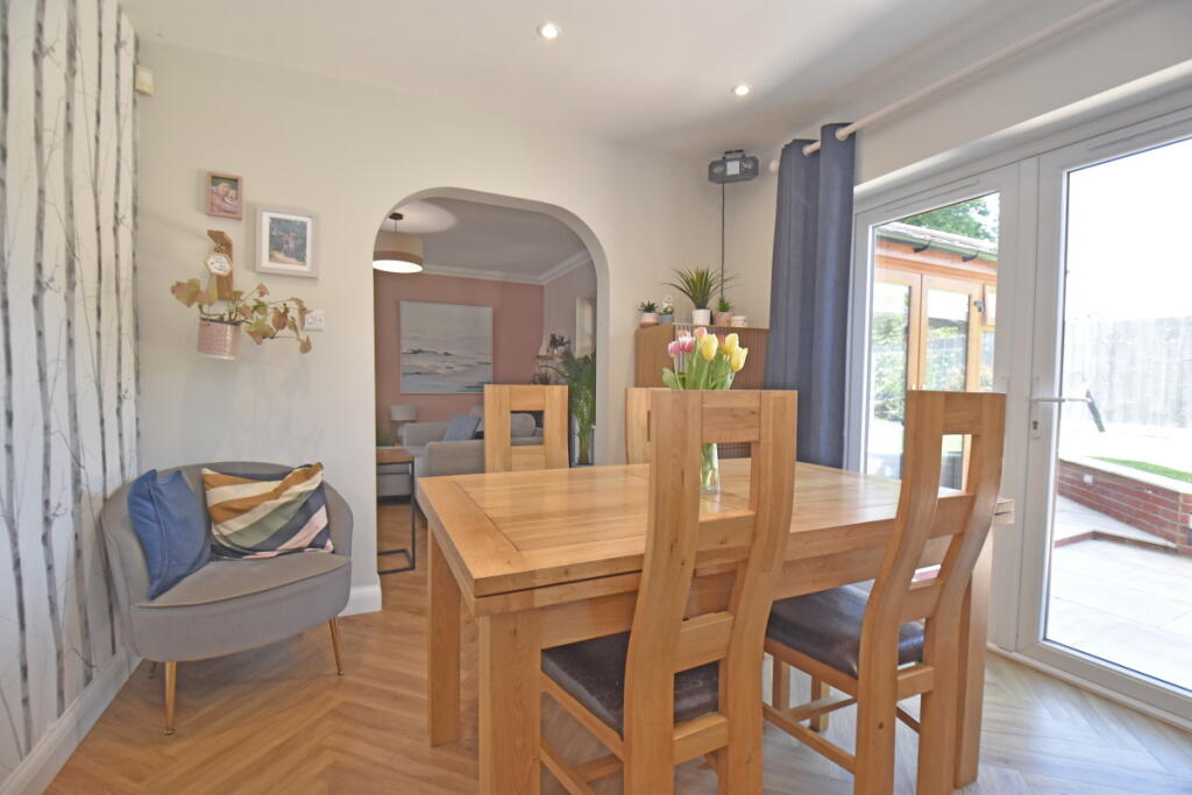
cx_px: 596
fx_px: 497
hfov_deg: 100.4
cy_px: 398
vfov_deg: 77.3
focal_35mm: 15
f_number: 4
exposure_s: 1/125
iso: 800
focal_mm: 10
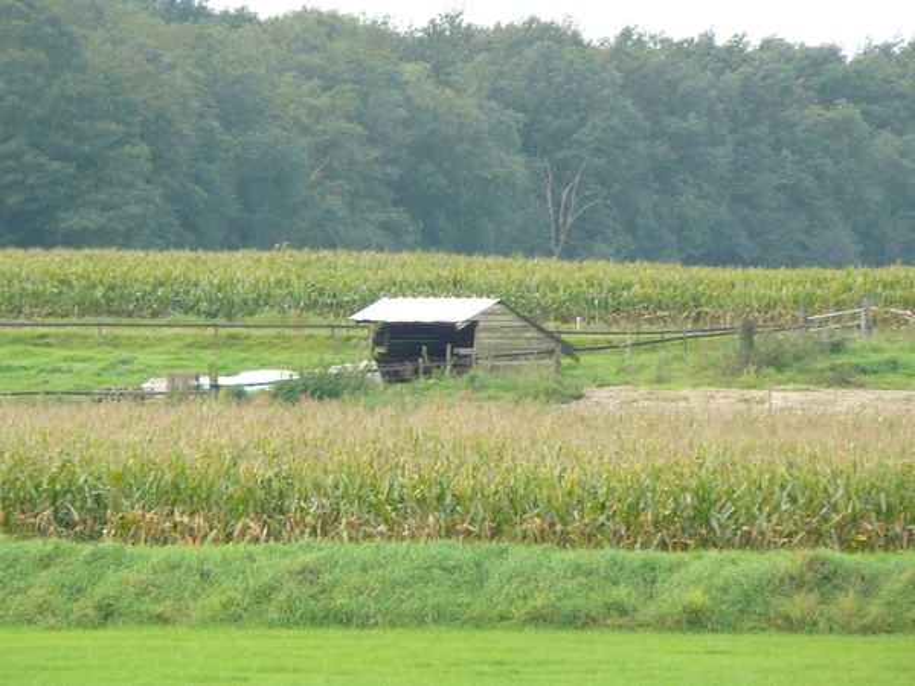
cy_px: 343
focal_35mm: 432
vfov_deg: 3.4
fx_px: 11419
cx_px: 458
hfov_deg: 4.6
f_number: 5
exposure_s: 1/200
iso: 200
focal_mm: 72
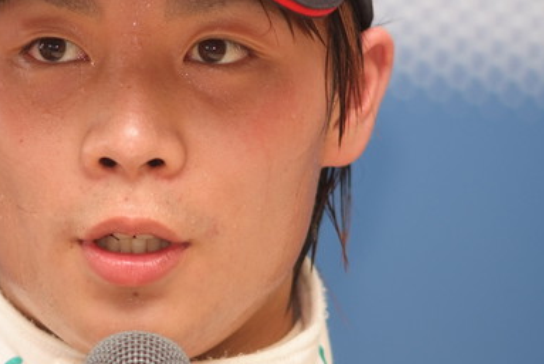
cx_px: 121
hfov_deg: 4.1
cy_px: 114
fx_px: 7667
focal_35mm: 507
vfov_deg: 2.7
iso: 400
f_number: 2.8
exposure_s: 1/125
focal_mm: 180
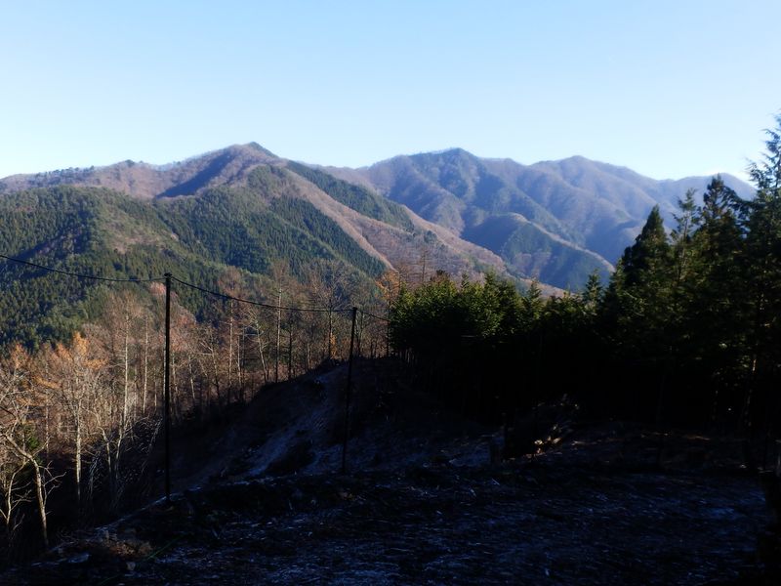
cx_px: 390
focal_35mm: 24
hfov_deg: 71.6
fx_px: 541
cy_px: 293
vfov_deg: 56.8
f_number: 3
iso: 80
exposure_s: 1/400
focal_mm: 4.2
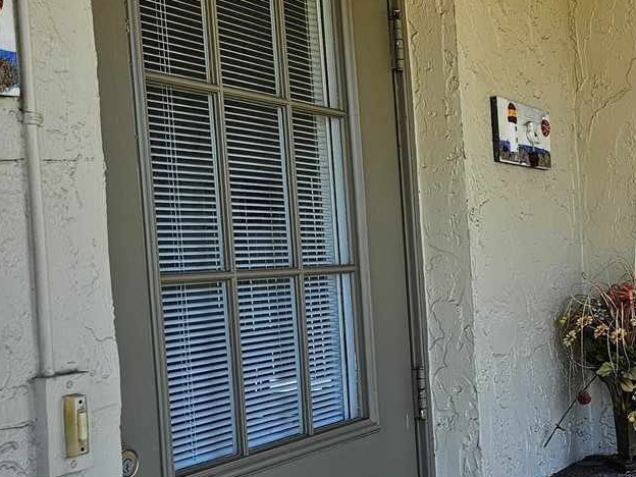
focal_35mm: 59
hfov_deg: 29.3
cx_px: 713
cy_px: 287
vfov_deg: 24.8
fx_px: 1084
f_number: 1.8
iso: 25
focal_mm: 5.4
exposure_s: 1/173
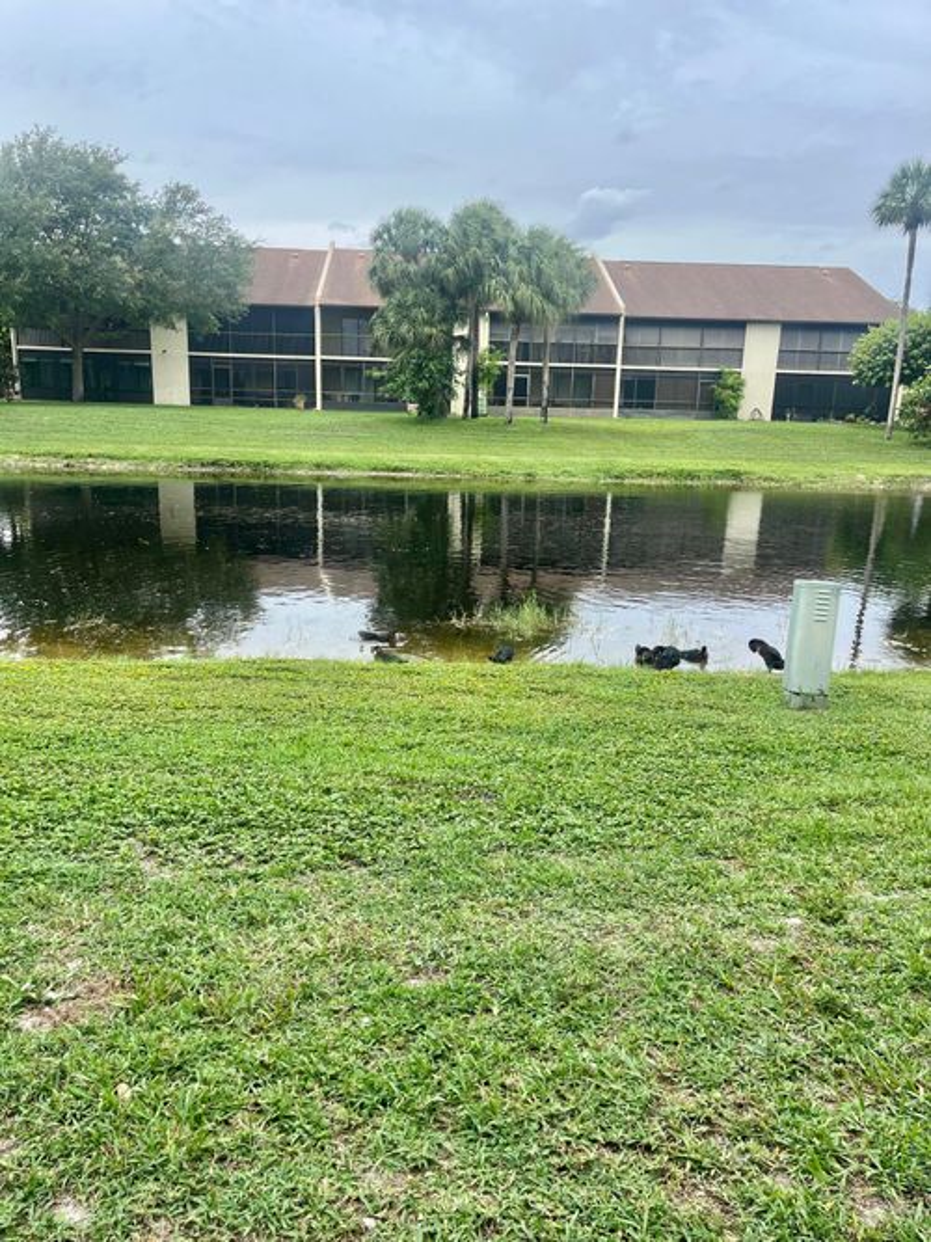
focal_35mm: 26
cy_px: 621
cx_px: 466
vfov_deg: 67.3
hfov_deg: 53.0
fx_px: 933
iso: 50
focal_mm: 5.1
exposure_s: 1/1957
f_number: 1.6
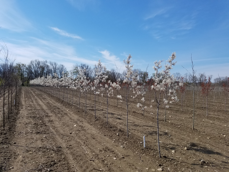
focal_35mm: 27
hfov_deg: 65.3
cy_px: 86
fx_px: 179
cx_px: 114
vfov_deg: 51.4
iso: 50
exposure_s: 1/3264
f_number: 1.7
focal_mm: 4.25
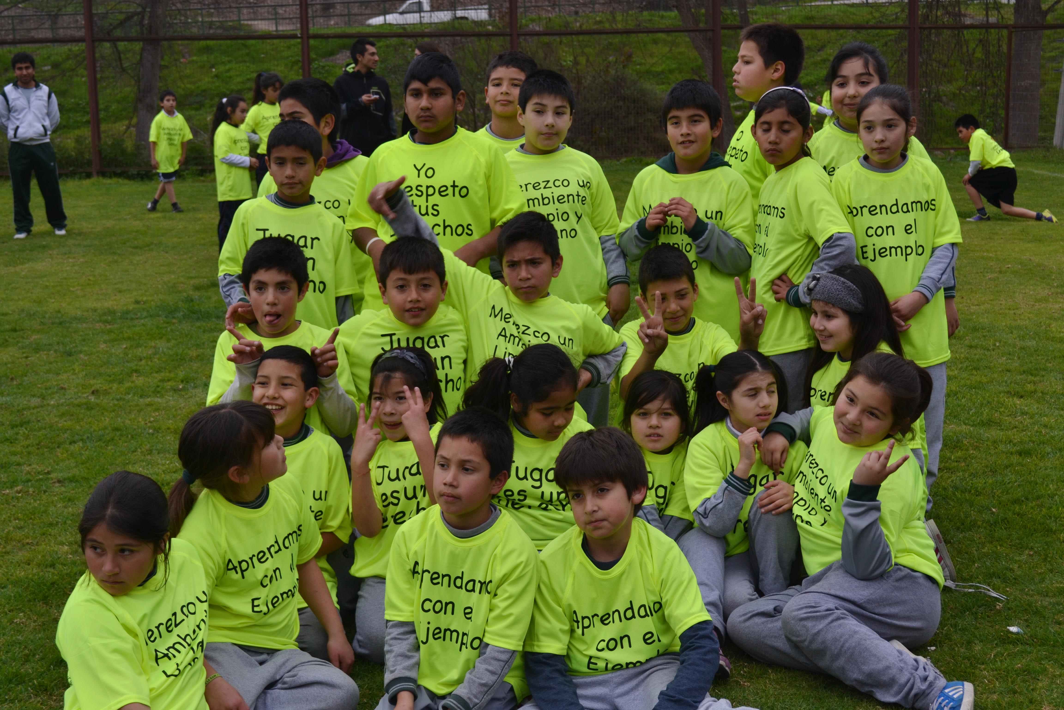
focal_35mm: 51
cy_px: 355
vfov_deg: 26.5
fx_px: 1507
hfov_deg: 38.9
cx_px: 532
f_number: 7.1
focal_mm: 34
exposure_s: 1/200
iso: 100
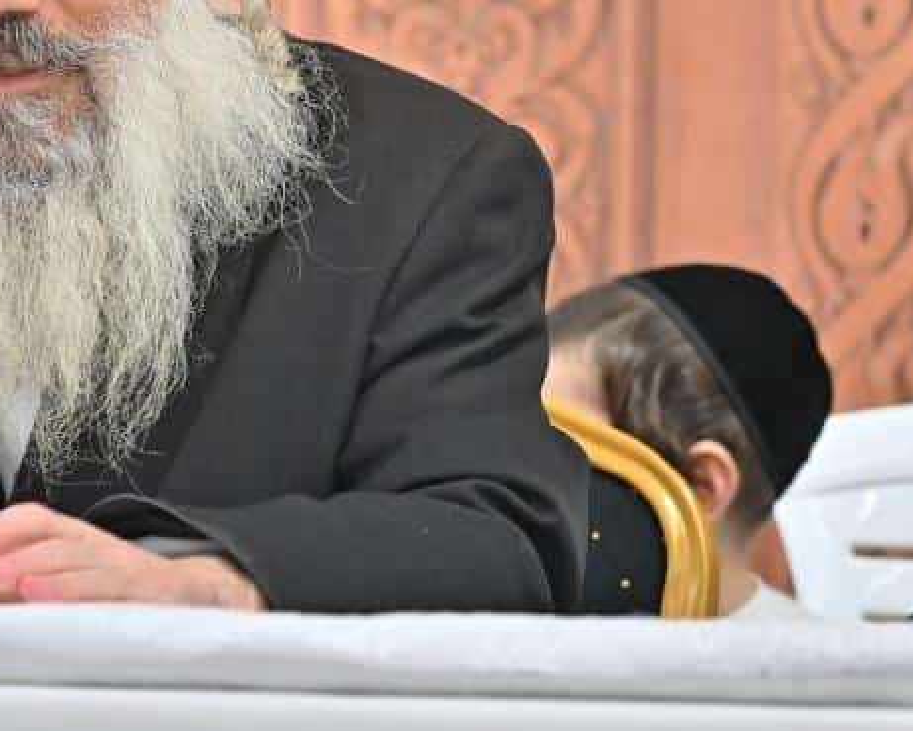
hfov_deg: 5.2
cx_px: 63
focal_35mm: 375
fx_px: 10135
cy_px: 103
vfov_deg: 4.1
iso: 640
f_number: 4
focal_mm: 120
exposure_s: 1/200
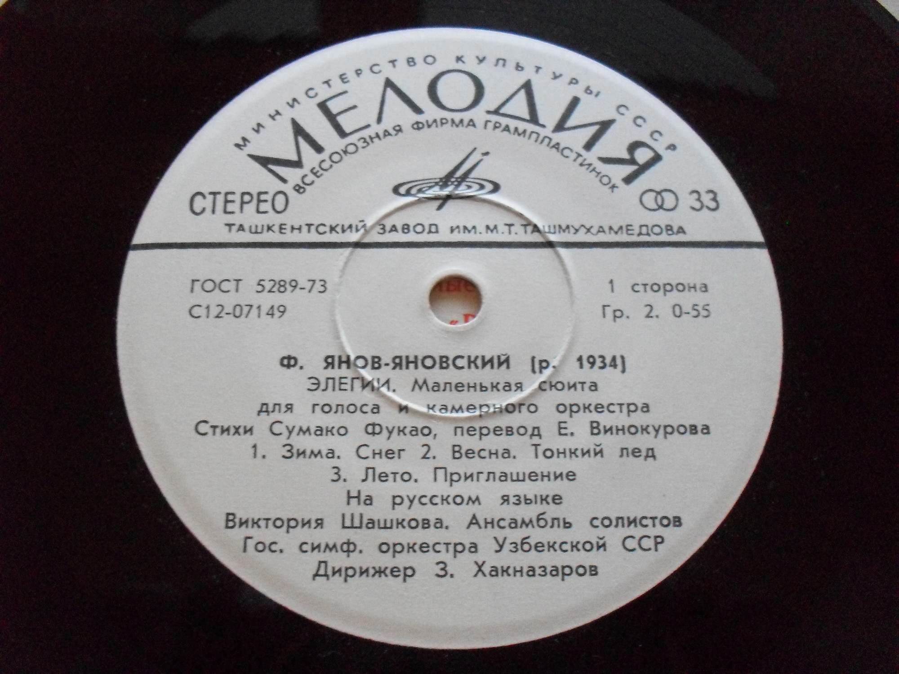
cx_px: 450
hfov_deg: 49.0
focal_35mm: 38
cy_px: 337
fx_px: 987
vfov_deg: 37.7
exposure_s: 1/20
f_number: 2.8
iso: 400
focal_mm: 6.3
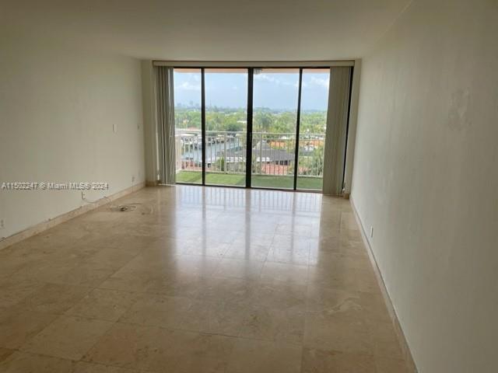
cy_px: 186
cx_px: 249
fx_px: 374
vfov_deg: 53.1
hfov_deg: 67.3
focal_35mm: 26
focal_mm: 4.2
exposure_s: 1/711
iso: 32
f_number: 1.6
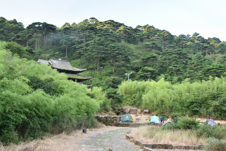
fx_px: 264
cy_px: 76
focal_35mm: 42
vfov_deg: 31.9
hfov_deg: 46.4
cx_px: 113
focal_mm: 28
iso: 400
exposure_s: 1/6
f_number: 18
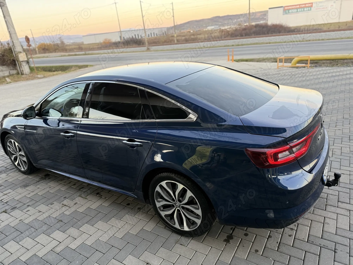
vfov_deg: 56.8
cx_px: 176
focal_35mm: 24
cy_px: 132
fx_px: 245
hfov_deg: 71.6
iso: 200
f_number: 1.78
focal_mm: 6.76
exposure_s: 1/116
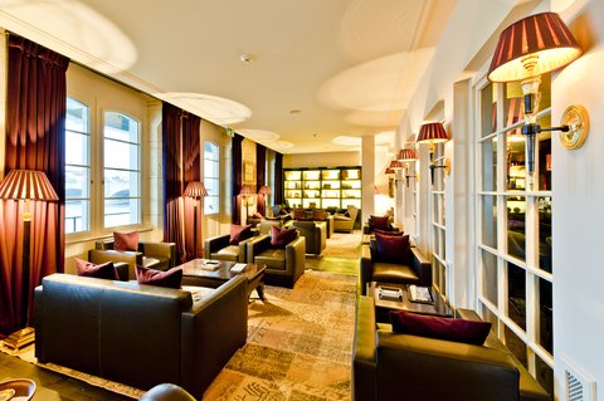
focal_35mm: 14
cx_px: 302
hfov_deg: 104.3
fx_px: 235
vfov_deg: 81.1
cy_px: 200
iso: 200
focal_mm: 14
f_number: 8
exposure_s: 4
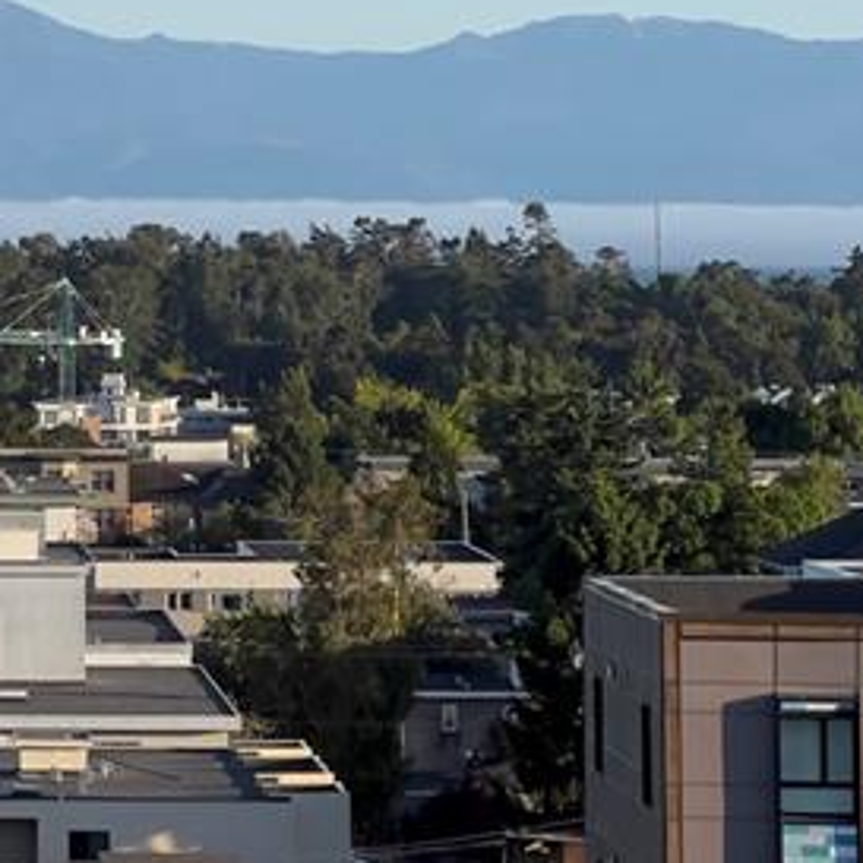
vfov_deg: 6.8
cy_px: 13
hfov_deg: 6.8
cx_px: -506
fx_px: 7192
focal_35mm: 255
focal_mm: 9
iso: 32
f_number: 2.8
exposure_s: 1/552
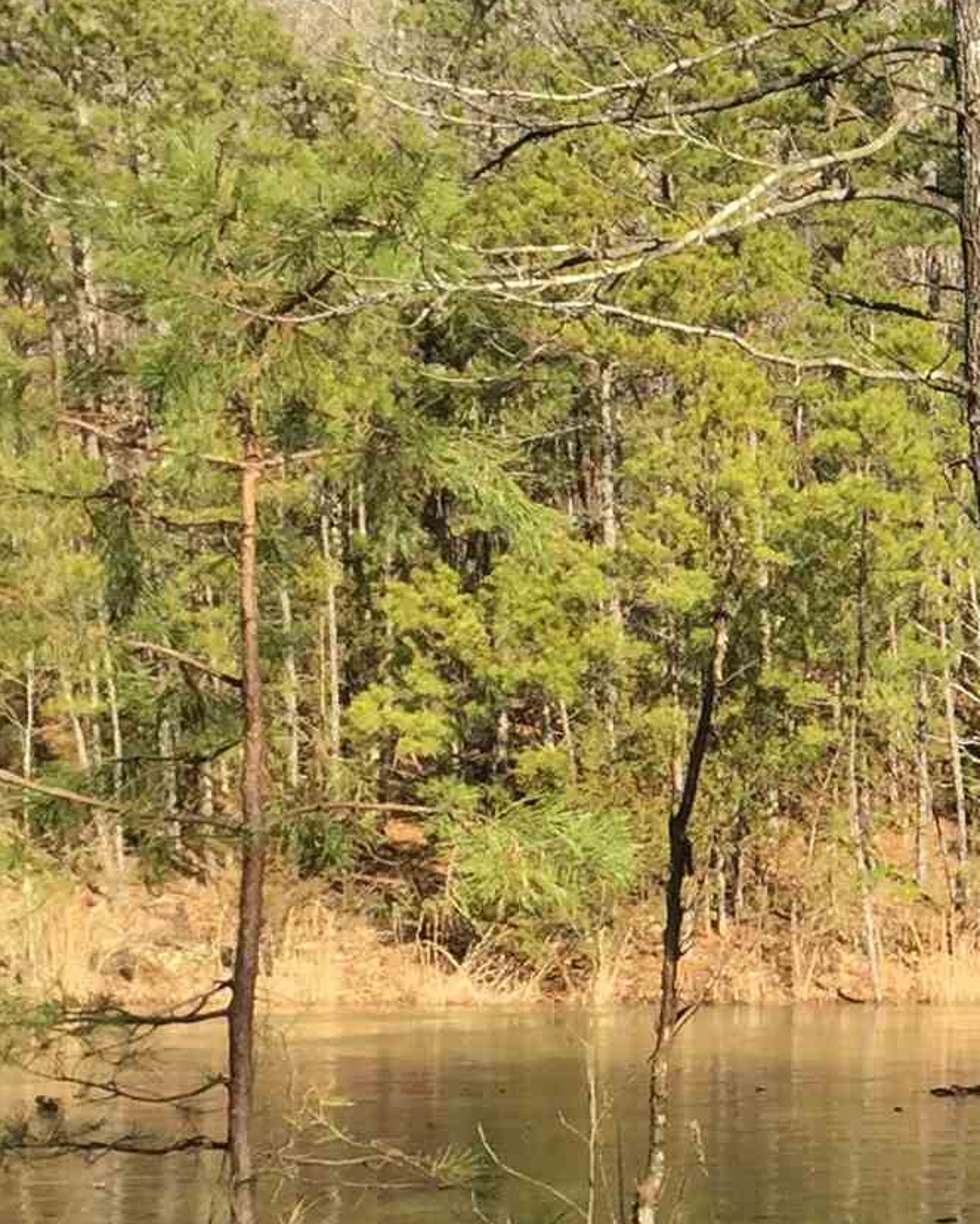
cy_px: 906
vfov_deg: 18.2
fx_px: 3805
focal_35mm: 105
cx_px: 1654
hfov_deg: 13.5
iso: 32
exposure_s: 1/648
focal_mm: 4.15
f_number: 2.2
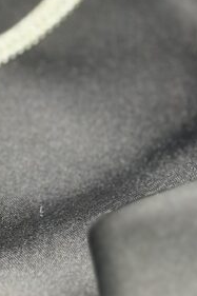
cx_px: -225
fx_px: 1948
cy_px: 325
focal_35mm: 237
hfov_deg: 5.6
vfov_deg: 8.6
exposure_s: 1/60
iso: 160
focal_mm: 6.86
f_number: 1.78
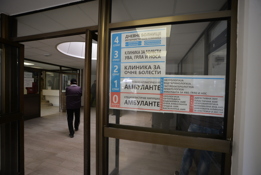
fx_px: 109
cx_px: 130
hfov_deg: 100.4
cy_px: 88
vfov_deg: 77.4
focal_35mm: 15
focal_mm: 15
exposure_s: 1/125
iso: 200
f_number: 5
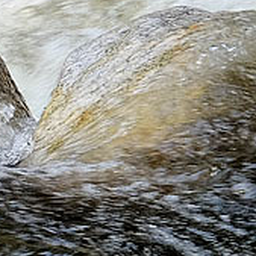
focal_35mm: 1178
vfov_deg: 1.5
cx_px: -427
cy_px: 458
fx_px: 9856
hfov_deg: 1.5
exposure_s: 1/125
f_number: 8
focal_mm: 156.1
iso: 400
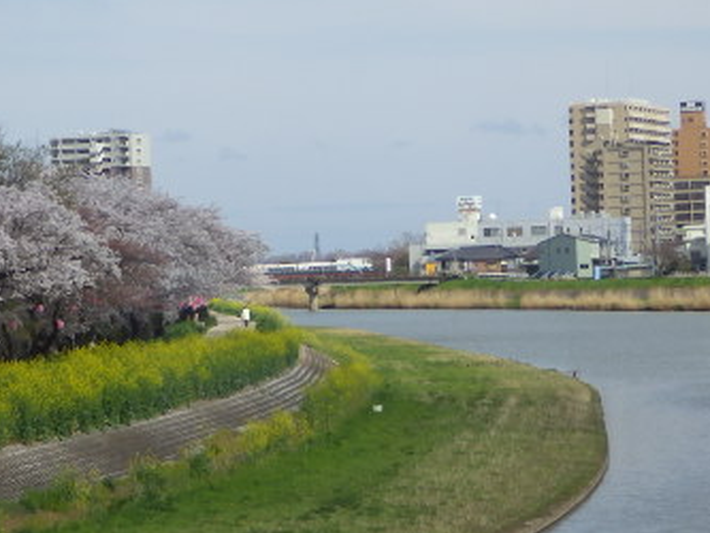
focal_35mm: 167
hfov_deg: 11.8
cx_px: 213
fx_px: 3427
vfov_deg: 8.9
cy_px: 316
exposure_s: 1/500
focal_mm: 15.4
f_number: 6
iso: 125
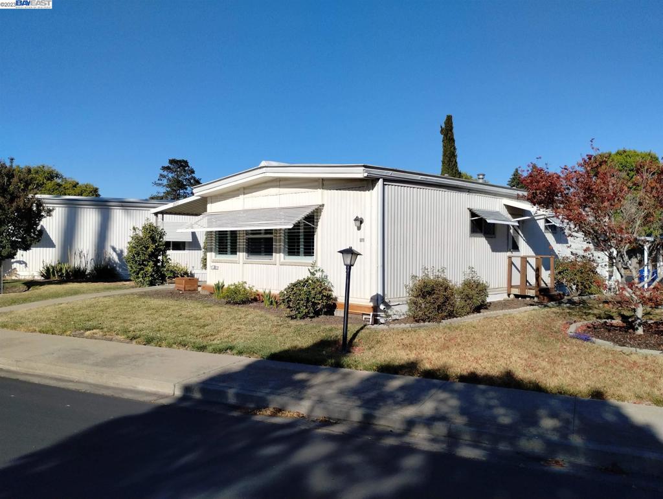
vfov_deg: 49.9
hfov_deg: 63.4
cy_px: 250
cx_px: 332
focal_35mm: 28
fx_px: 537
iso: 100
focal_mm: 4.27
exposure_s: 1/1156
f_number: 1.8
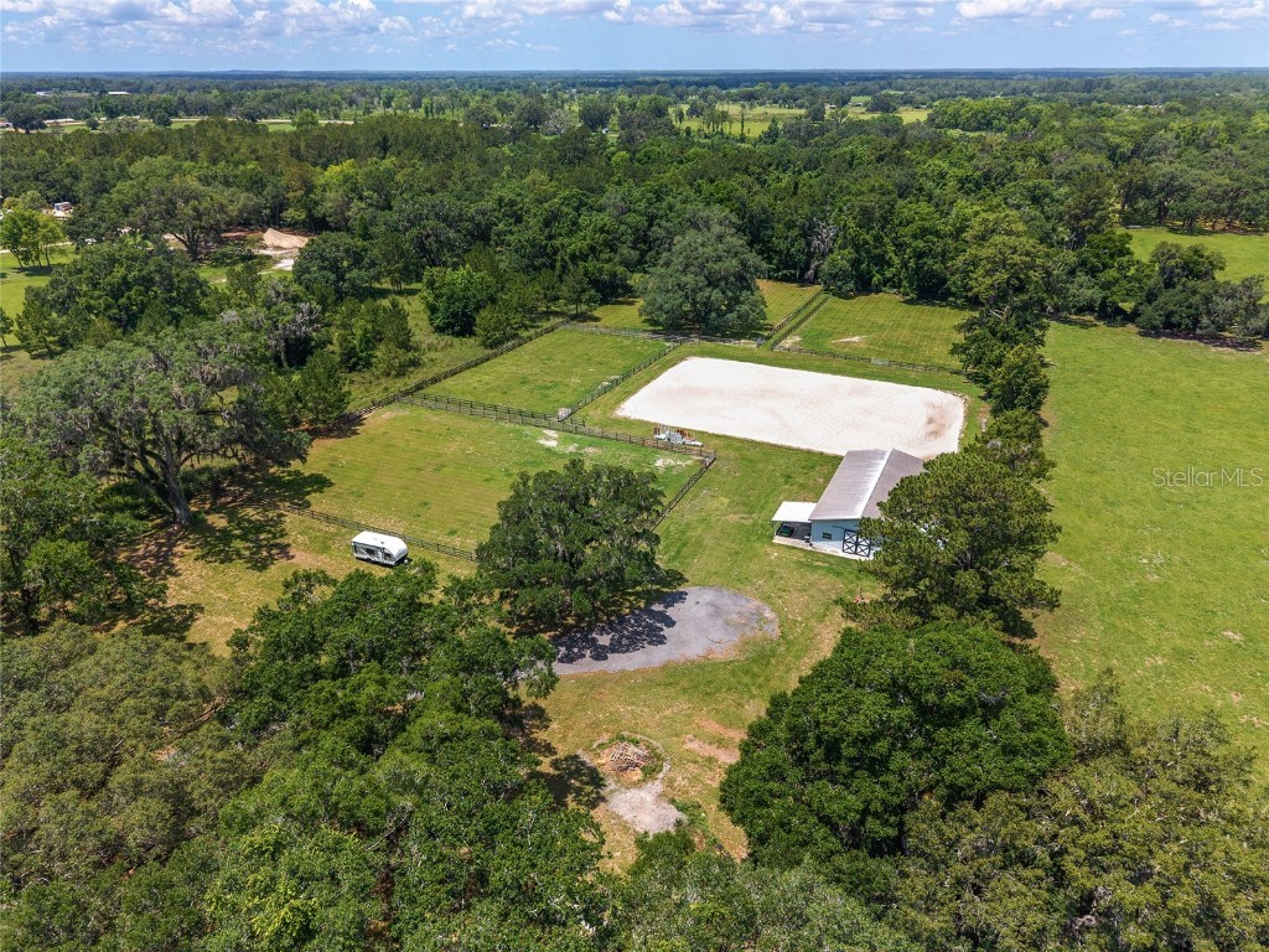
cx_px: 634
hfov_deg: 71.6
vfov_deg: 56.8
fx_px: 880
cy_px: 476
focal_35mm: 24
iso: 180
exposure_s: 1/3200
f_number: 1.8
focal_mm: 8.67
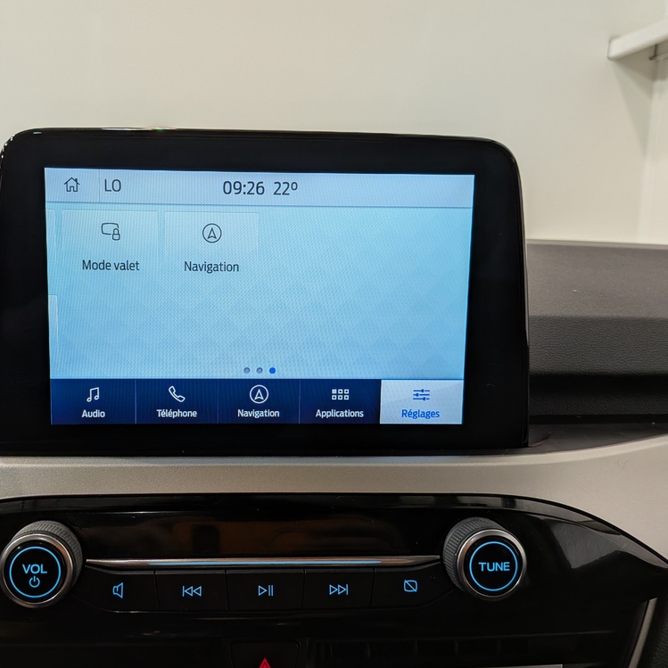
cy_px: 341
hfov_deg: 55.0
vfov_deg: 55.6
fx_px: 633
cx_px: 252
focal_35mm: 29
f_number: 1.7
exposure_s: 1/94.8
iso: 34
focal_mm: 4.53
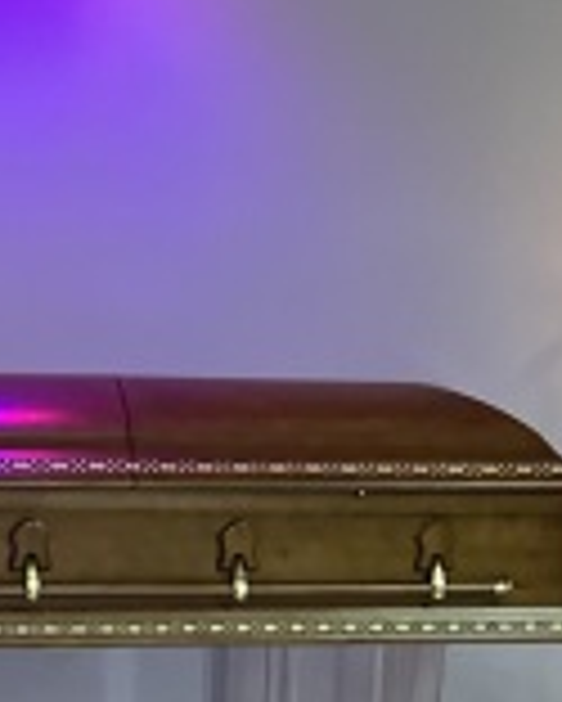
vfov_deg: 16.4
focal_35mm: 115
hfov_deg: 13.4
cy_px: 675
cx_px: 396
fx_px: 2389
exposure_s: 1/60
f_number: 1.78
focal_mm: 6.86
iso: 800
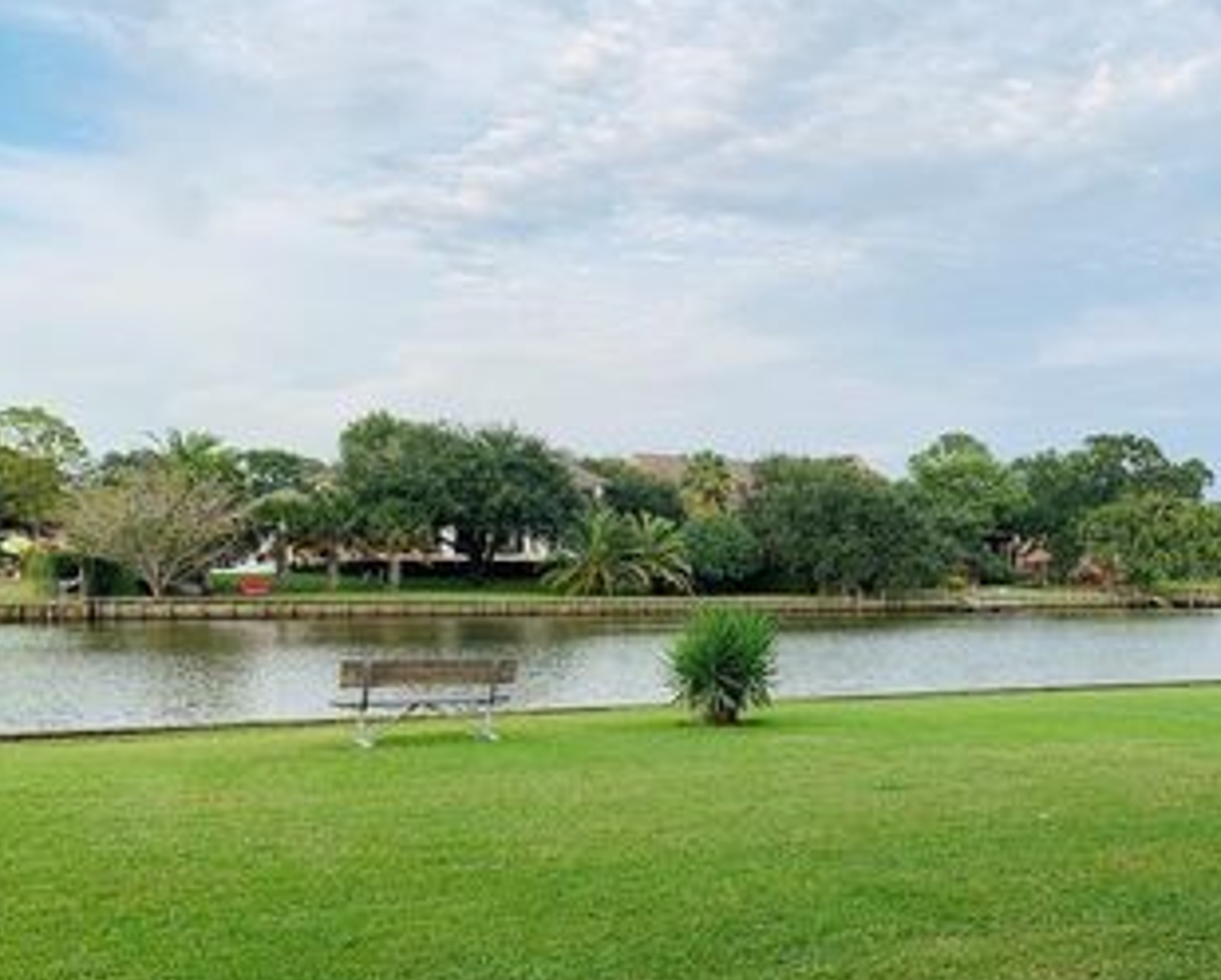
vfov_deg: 36.1
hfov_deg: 44.1
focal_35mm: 41
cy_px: 662
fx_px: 1483
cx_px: 818
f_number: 1.8
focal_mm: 4.25
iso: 25
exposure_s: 1/669
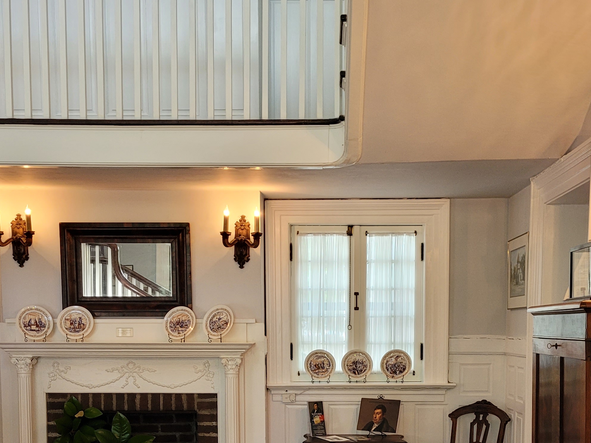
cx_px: 301
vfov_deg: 26.5
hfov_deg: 36.2
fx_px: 905
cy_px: 407
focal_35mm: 53
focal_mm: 5.4
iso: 200
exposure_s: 1/60
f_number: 1.8
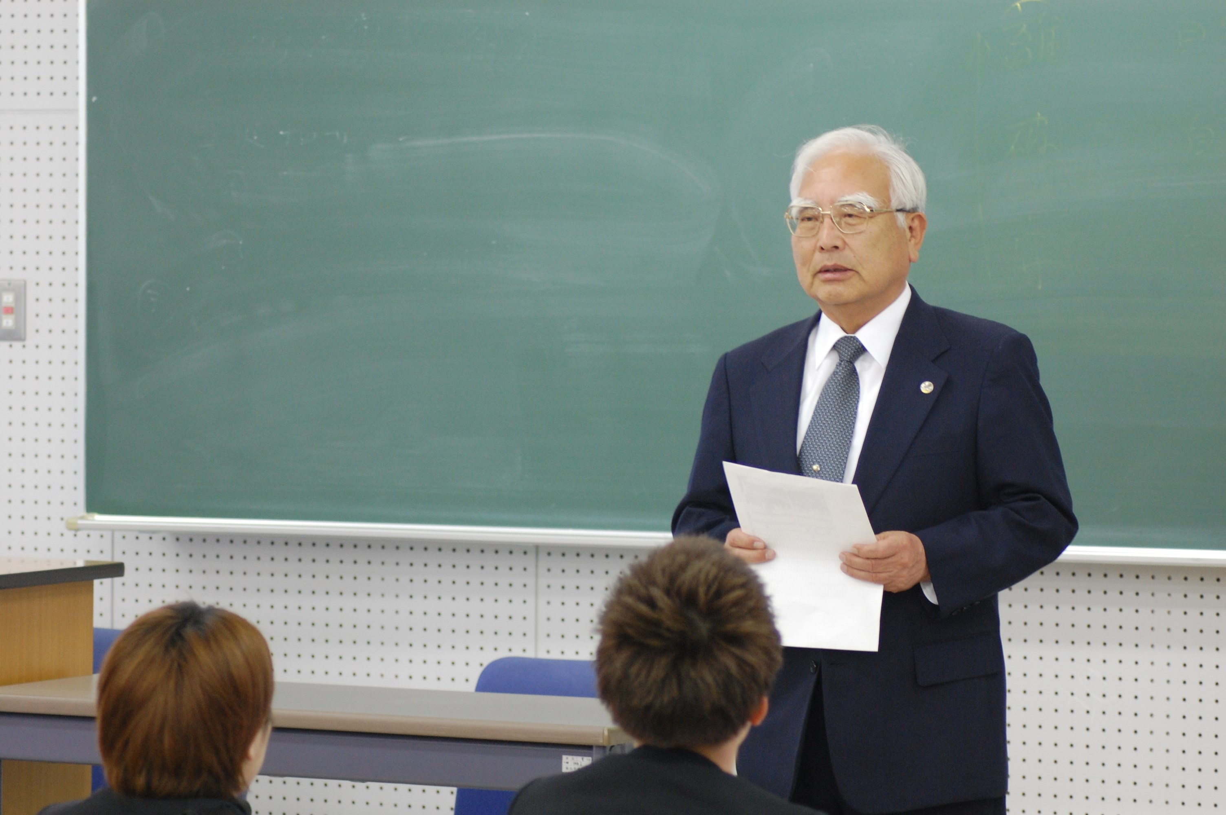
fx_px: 5206
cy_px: 408
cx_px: 613
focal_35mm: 153
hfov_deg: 13.4
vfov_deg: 9.0
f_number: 4.8
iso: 800
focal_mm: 102
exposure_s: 1/40
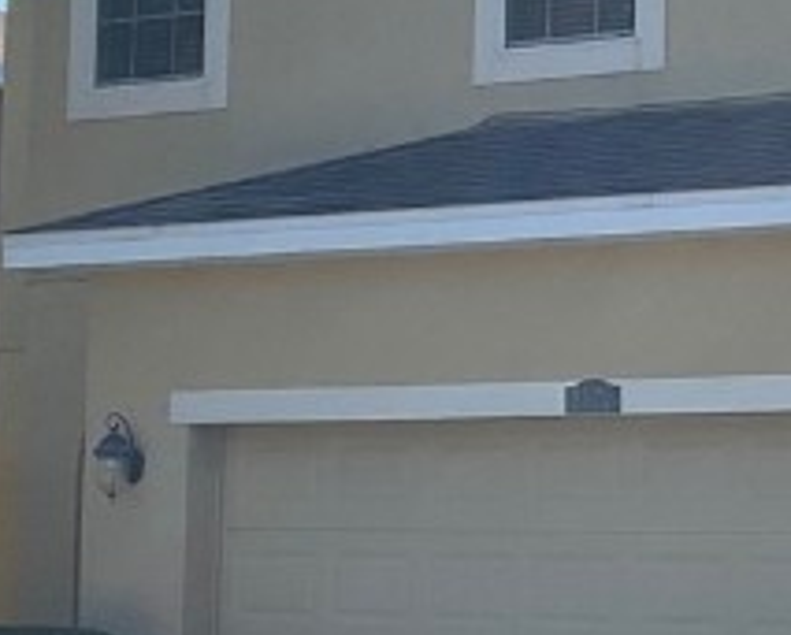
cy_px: 371
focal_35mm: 136
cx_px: 850
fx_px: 3188
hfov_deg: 13.9
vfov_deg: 11.4
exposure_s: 1/1377
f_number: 1.8
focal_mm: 3
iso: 16
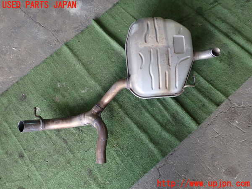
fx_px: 218
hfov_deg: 60.0
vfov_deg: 46.8
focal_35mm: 30
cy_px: 94
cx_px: 126
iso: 200
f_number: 2.3
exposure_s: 1/60
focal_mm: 5.4
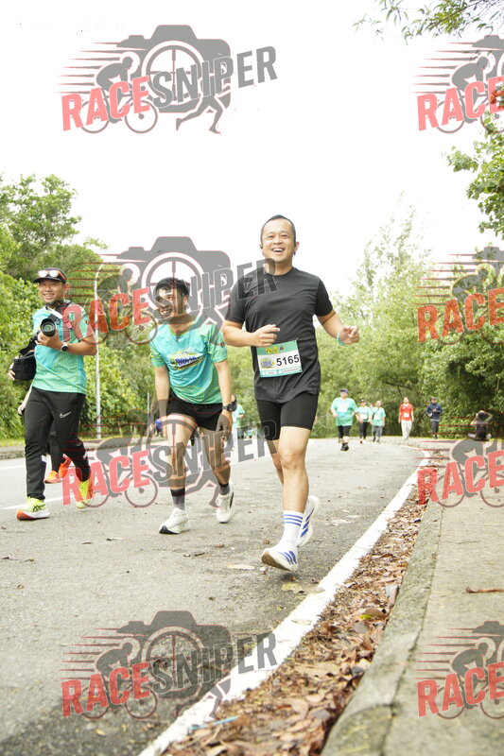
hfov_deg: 33.0
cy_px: 378
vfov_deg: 47.9
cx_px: 252
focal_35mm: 40
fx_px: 851
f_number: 2.8
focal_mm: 27
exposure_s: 1/1000
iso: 4000
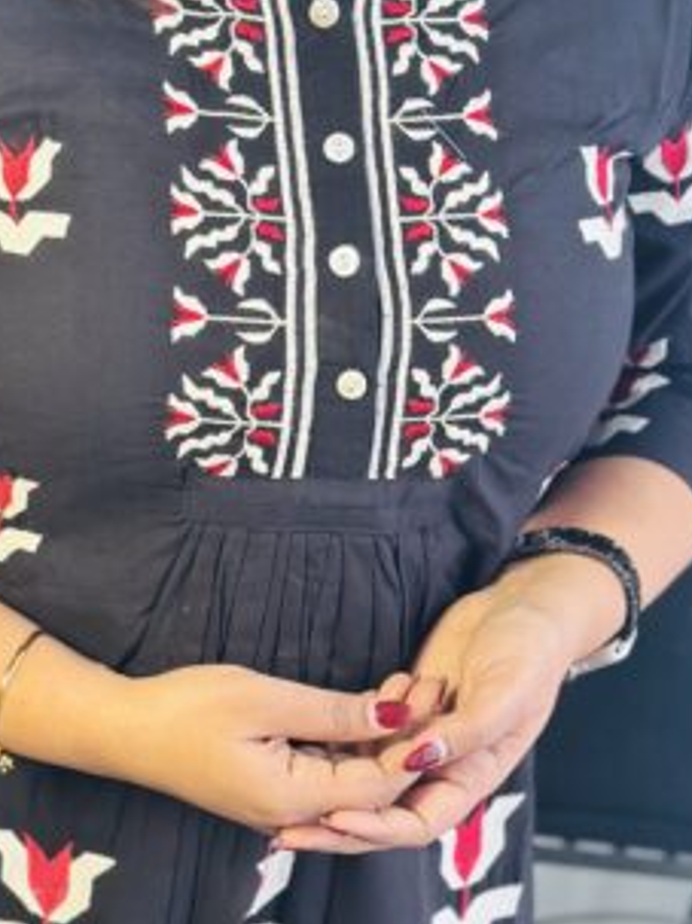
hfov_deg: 15.7
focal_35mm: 94
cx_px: 242
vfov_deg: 20.7
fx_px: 2507
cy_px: 682
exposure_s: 1/60
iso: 250
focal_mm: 6.86
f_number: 1.78
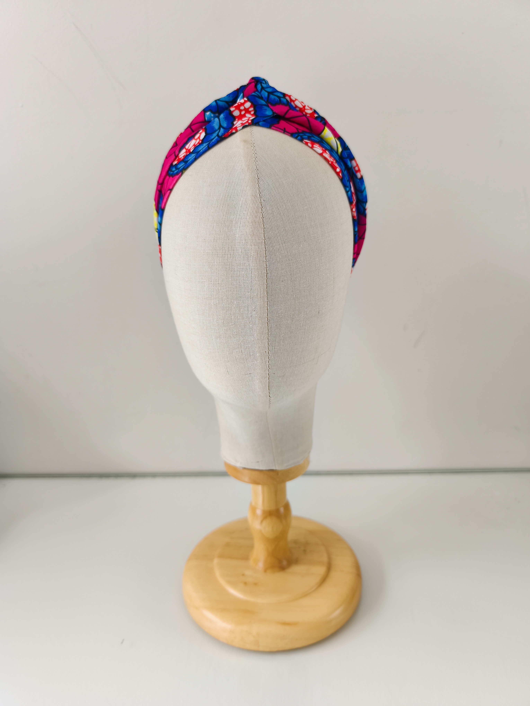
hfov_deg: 58.9
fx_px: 470
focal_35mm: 23
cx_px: 265
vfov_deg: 73.9
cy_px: 353
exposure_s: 1/30
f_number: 1.65
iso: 50
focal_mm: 6.14
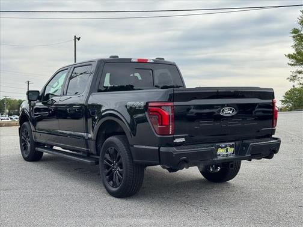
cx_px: 152
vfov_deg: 30.3
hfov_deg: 39.7
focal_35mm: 48
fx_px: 420
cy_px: 114
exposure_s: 1/3610
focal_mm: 6.76
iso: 64
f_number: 1.78
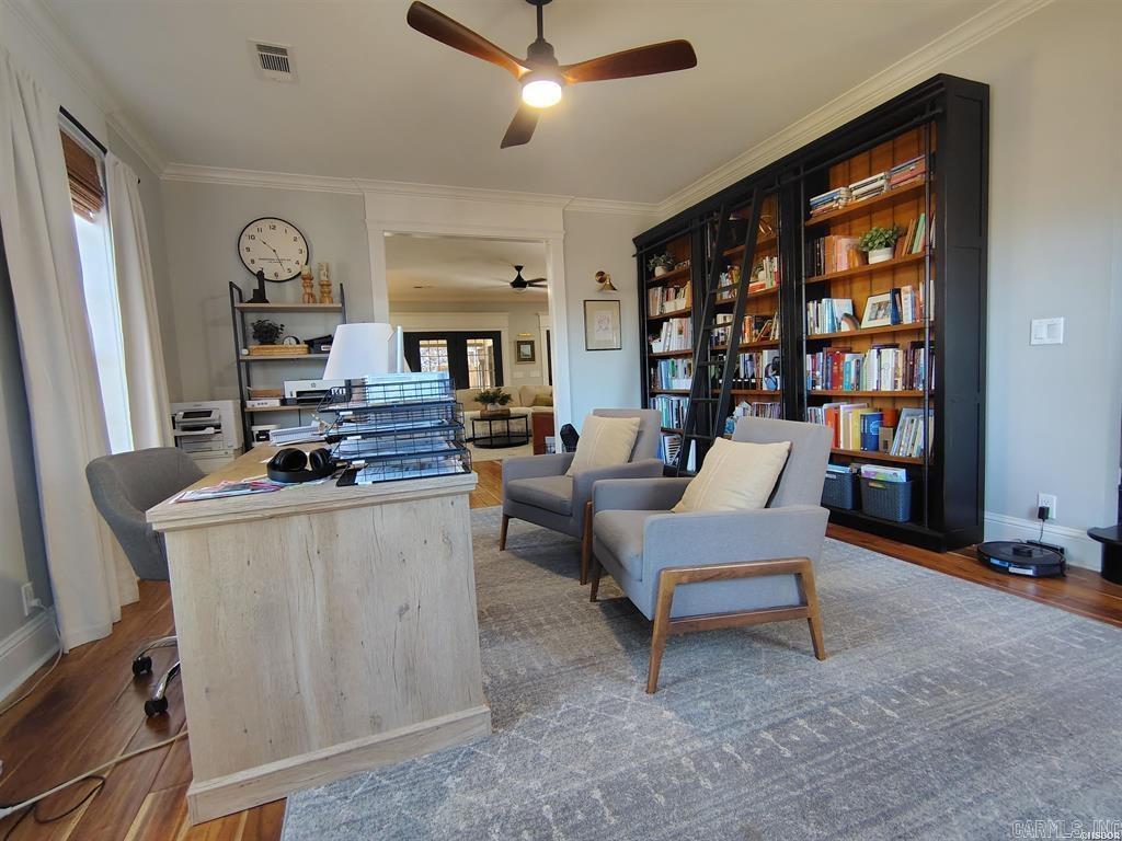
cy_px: 420
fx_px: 519
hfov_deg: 94.5
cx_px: 561
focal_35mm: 16
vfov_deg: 78.1
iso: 634
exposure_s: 1/24
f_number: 2.2
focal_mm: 2.13
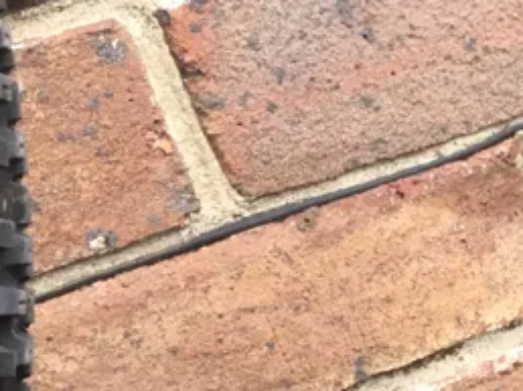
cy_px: 563
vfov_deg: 15.3
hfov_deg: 19.1
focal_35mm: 90
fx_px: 1359
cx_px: 787
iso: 40
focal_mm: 4.15
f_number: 2.2
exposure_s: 1/33
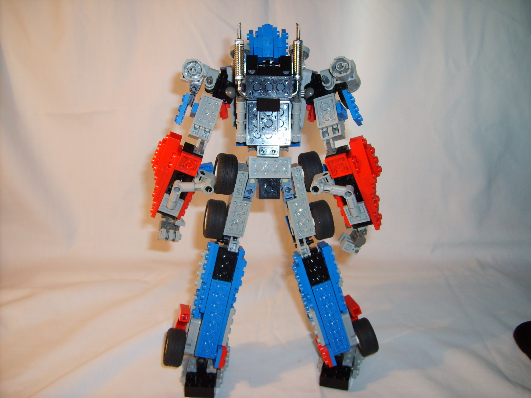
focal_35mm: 35
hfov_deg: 52.6
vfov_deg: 40.7
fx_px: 537
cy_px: 199
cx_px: 266
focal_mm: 5.8
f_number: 2.8
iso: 100
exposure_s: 1/45
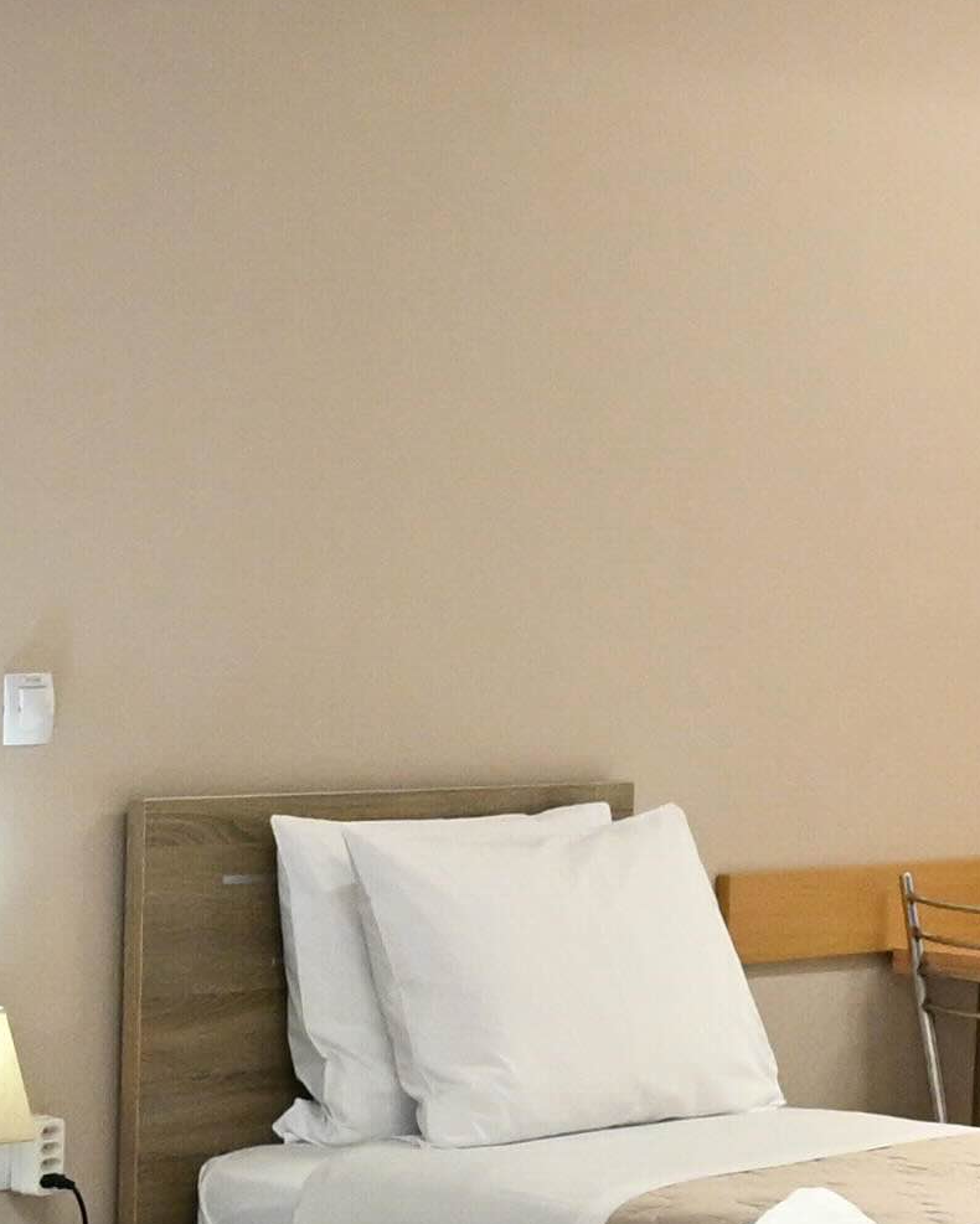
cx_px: -621
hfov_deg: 10.7
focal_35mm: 138
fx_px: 5002
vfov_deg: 13.9
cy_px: 785
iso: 2800
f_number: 5.6
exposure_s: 1/200
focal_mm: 24
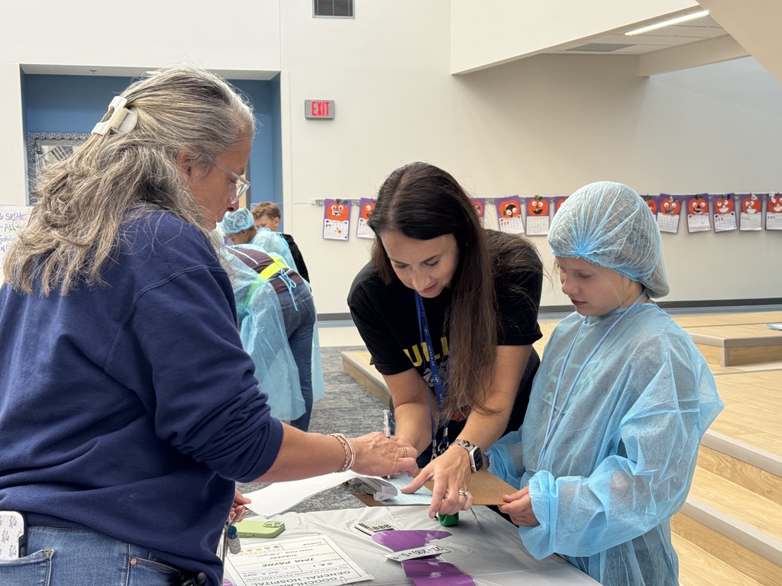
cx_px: 391
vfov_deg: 30.3
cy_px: 293
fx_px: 1084
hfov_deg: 39.7
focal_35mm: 48
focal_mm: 6.76
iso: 100
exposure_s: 1/60
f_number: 1.78
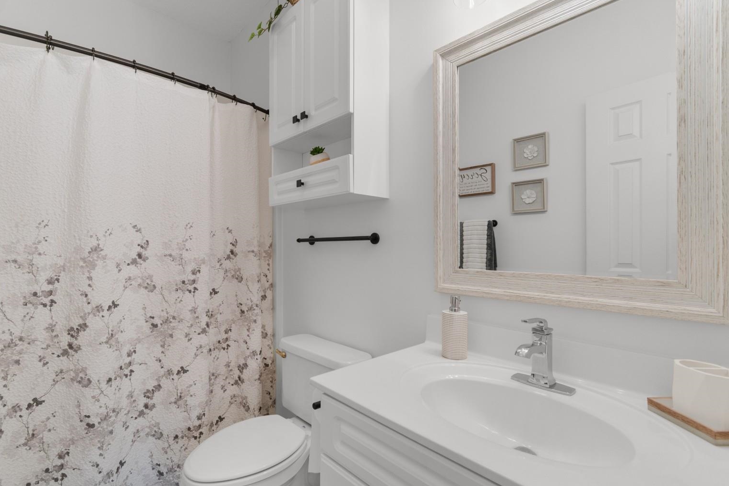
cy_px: 242
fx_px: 324
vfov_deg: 73.8
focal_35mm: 16
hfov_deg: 96.6
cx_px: 342
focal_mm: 10
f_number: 4.5
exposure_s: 1/3
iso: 100
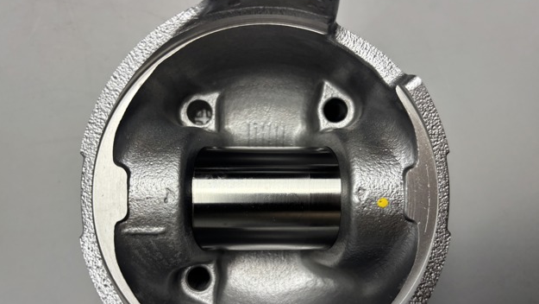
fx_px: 415
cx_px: 270
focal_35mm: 29
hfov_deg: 66.1
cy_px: 182
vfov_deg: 40.0
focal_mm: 5.96
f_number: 1.6
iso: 80
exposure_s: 1/100
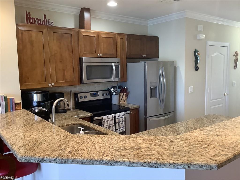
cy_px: 90
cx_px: 120
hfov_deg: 58.4
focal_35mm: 31
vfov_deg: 45.4
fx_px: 215
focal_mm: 3.3
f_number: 2.4
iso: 250
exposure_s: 1/60
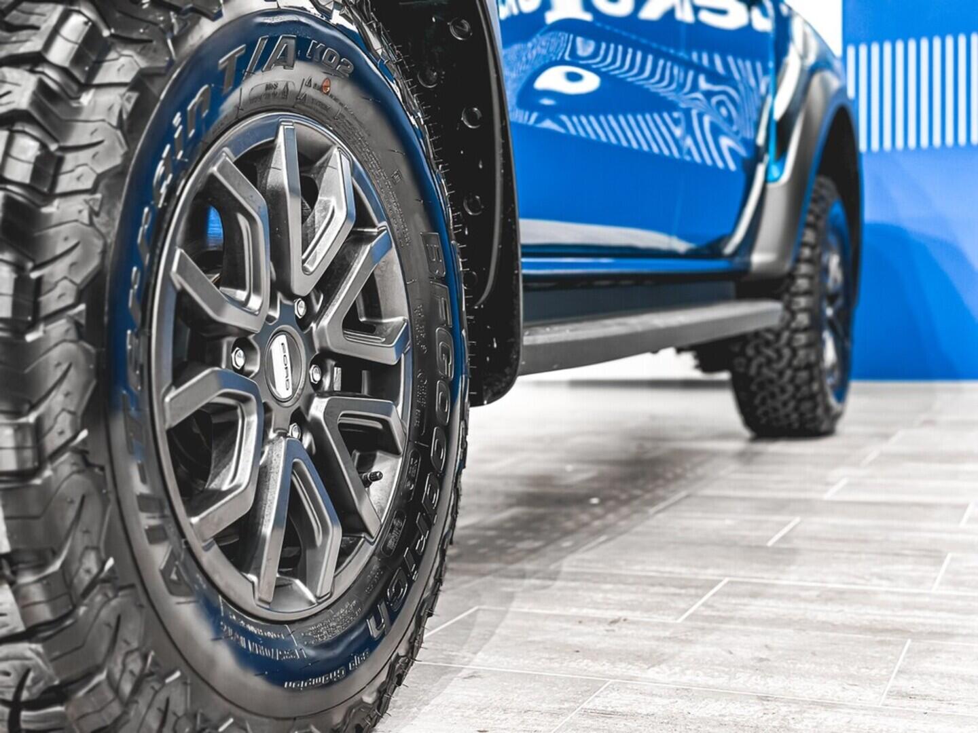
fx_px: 1356
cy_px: 366
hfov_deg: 39.7
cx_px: 489
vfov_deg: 30.3
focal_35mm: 48
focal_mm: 6.86
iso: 250
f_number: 1.8
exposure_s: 1/50
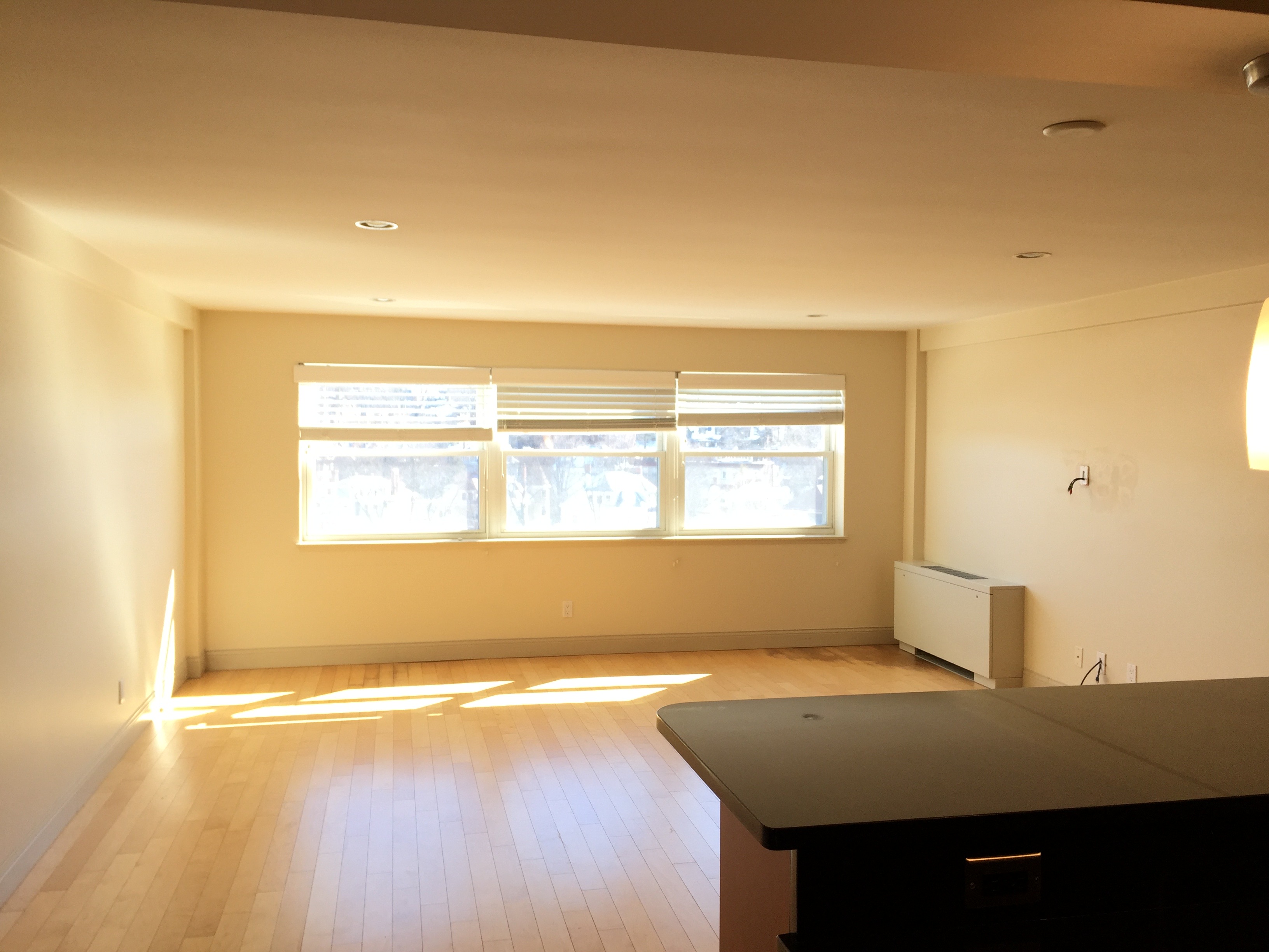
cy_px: 476
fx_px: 1063
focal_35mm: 29
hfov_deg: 61.7
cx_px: 634
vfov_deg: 48.2
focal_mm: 4.15
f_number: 2.2
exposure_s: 1/120
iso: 40
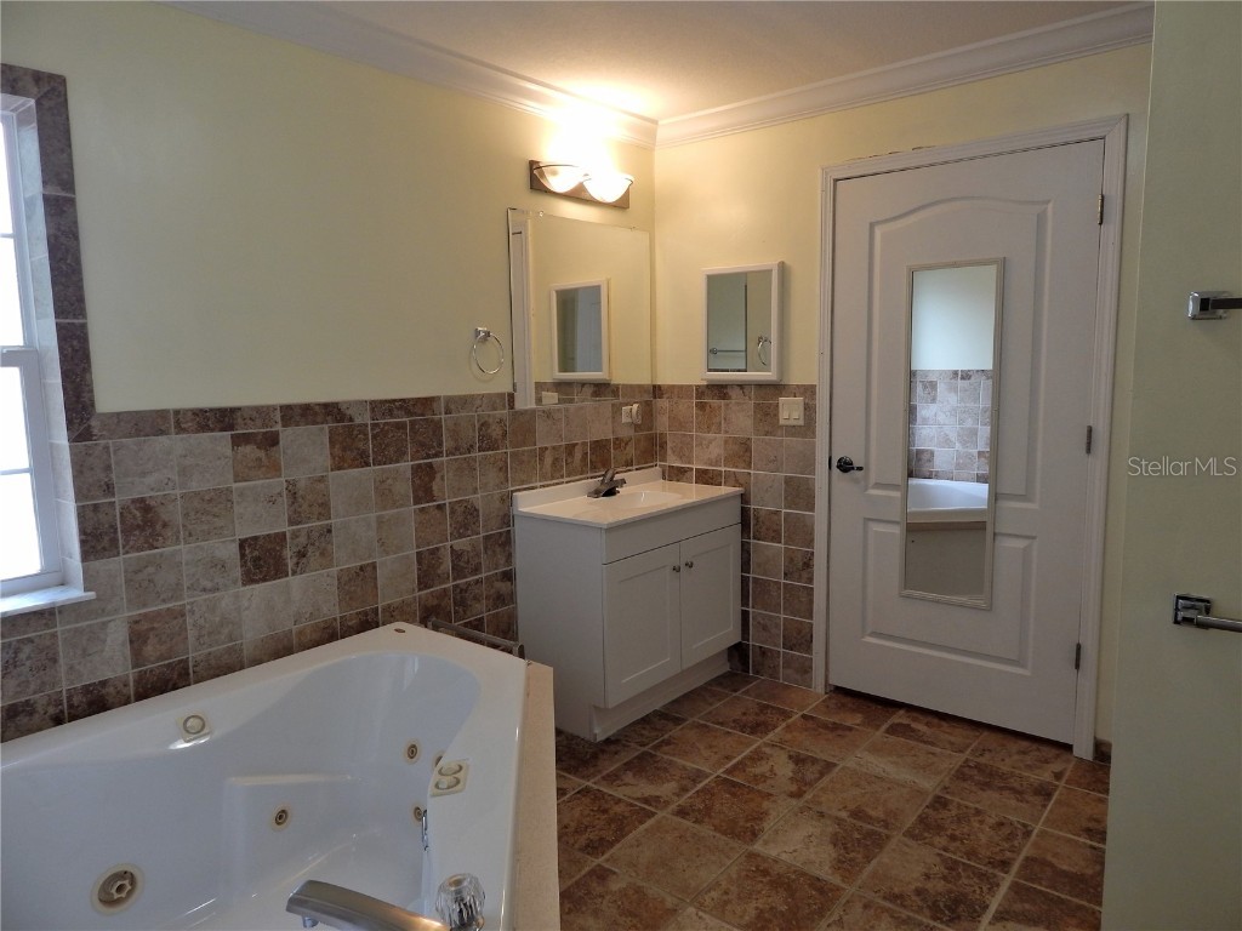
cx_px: 621
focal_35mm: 23
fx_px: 825
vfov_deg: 58.9
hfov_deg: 73.9
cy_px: 466
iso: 125
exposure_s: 1/40
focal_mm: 4
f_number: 3
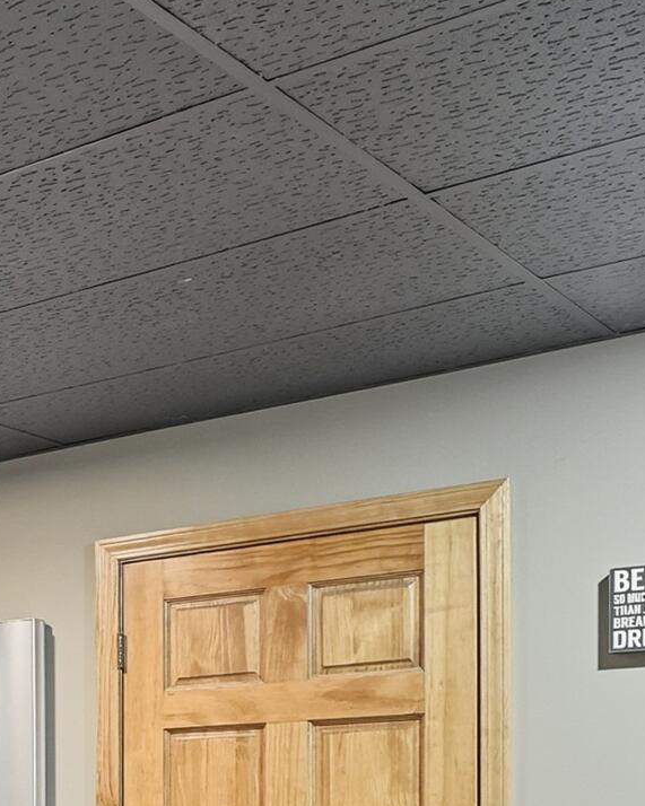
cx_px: -636
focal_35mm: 67
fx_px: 1599
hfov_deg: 17.0
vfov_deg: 26.2
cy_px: 881
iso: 1600
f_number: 8
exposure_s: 1/60
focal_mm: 17
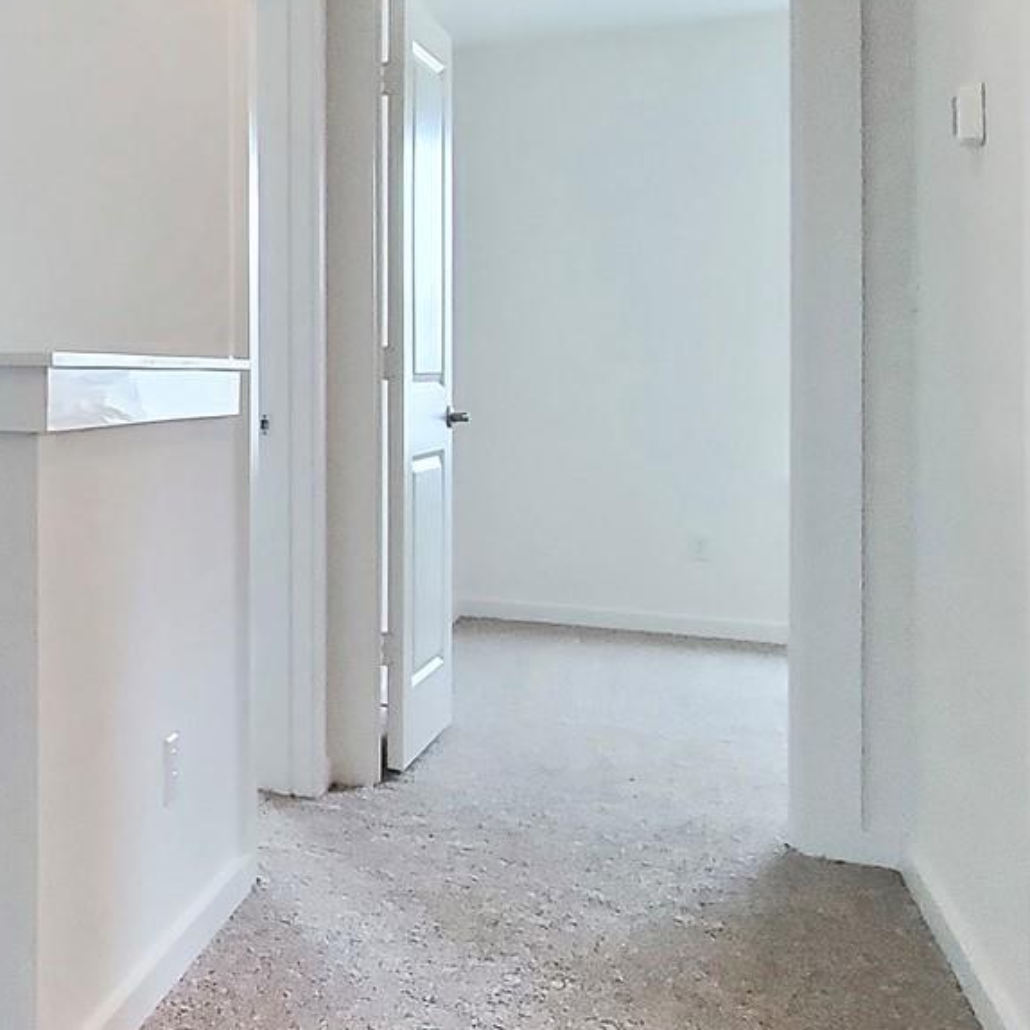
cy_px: 384
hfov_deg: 25.4
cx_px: -648
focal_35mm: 41
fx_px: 1380
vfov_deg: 40.6
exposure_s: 1/60
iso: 160
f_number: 2.2
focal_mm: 1.8
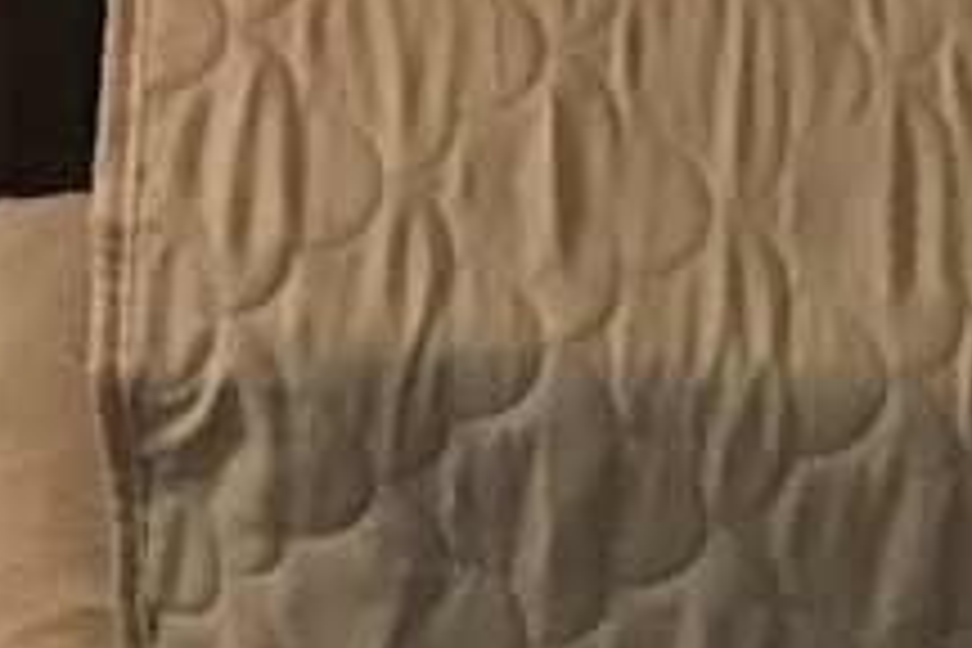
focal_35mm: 153
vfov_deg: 8.7
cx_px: -1166
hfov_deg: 11.6
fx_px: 4131
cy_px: -414
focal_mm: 3.3
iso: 250
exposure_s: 1/15
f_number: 2.4
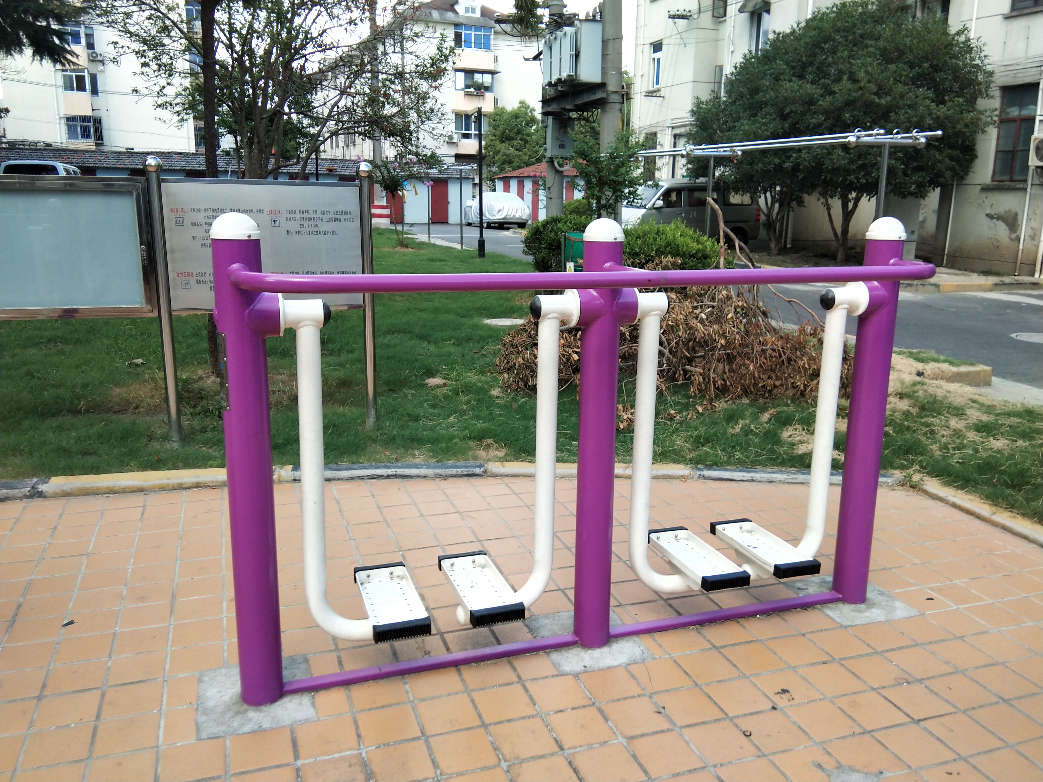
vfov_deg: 45.4
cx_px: 522
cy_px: 391
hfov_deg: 58.4
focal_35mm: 31
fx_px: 934
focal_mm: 3.69
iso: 50
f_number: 2.2
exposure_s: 1/136
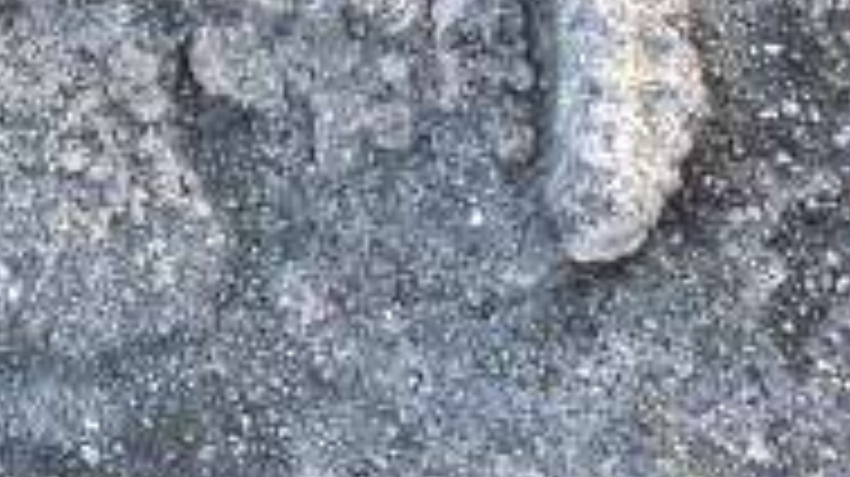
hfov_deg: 15.3
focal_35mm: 140
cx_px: 270
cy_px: -180
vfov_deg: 8.5
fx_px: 3153
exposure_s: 1/80
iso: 200
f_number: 2.8
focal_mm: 6.2
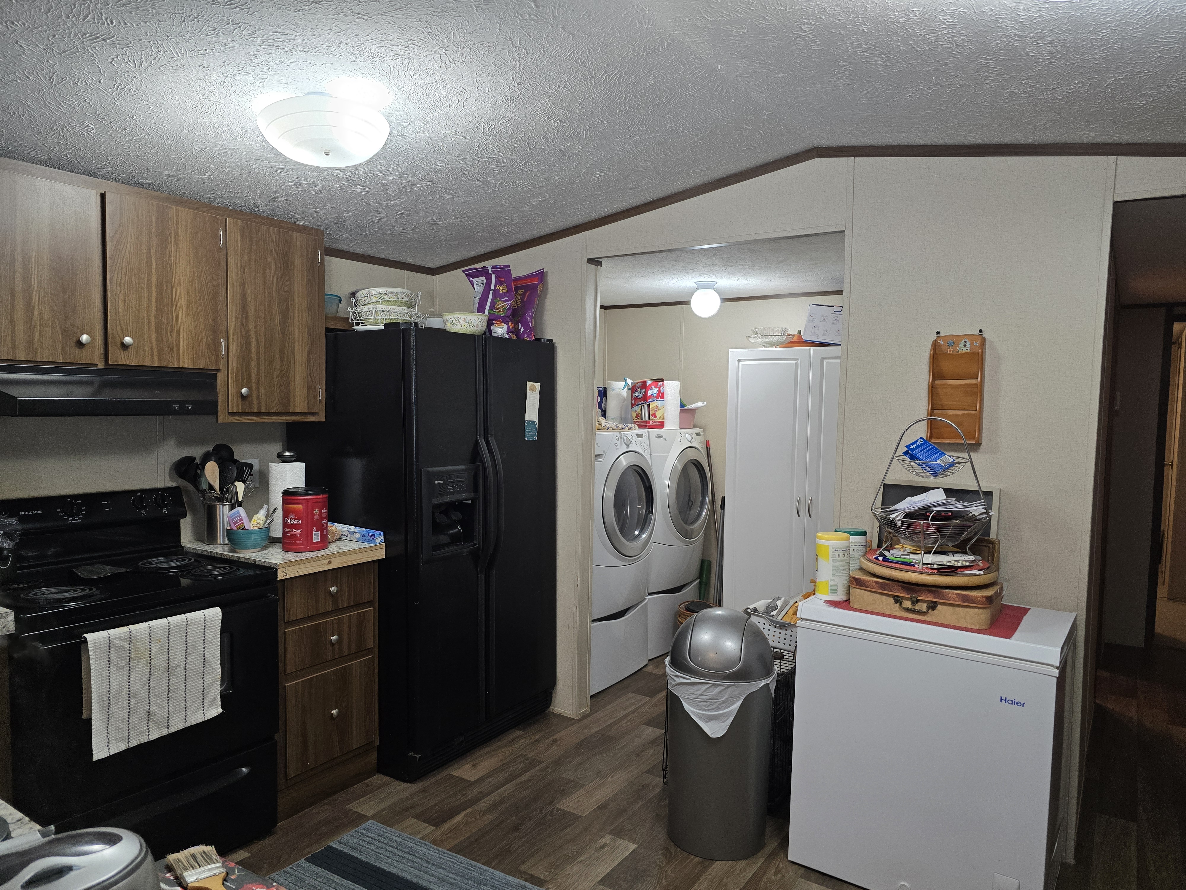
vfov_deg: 58.9
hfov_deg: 73.9
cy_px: 445
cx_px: 593
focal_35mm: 23
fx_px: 788
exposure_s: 1/120
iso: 320
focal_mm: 6.3
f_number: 1.7
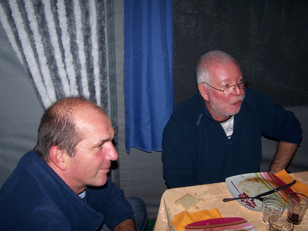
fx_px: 347
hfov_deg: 47.8
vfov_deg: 36.8
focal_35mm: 39
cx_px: 158
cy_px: 118
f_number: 2.8
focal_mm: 6.3
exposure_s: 1/60
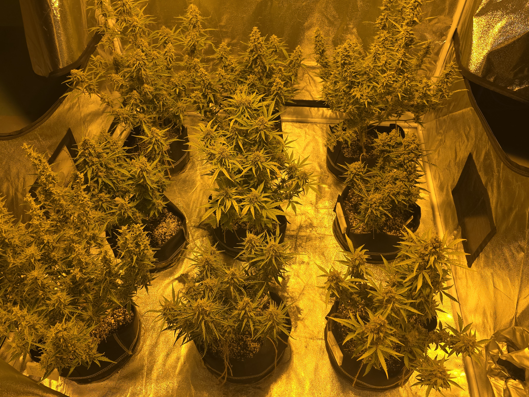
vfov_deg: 53.1
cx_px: 241
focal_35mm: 26
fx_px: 397
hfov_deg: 67.2
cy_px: 200
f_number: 1.7
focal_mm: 6.3
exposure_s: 1/199
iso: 12
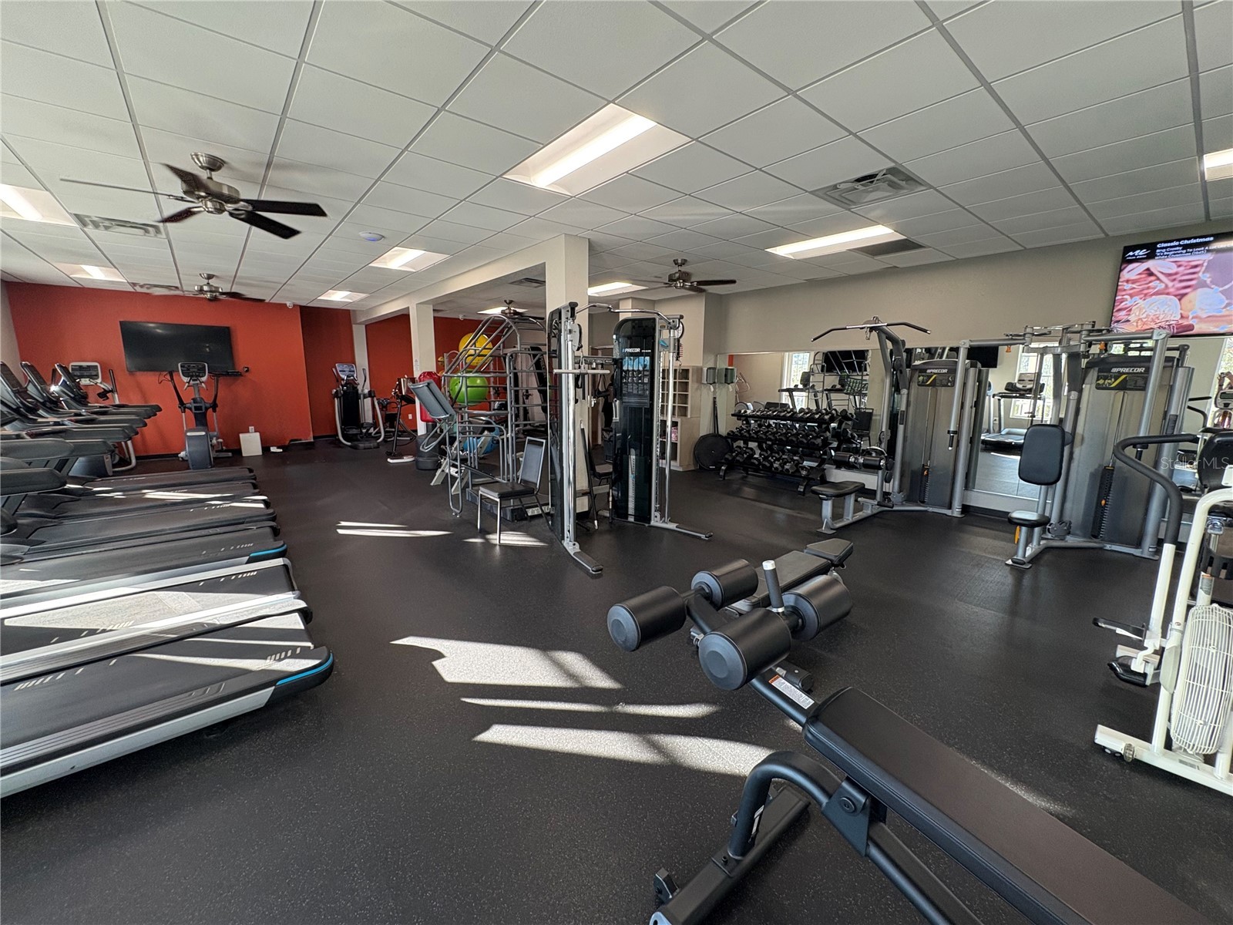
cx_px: 616
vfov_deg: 85.7
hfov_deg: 102.1
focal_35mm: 14
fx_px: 499
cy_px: 462
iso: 250
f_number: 2.2
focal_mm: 2.22
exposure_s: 1/61
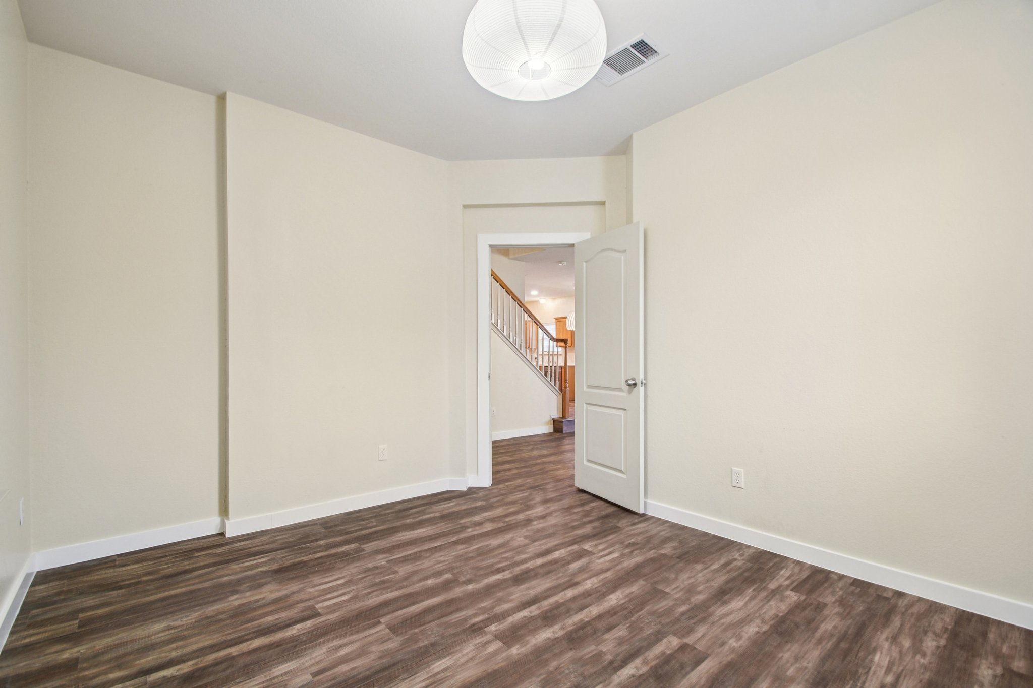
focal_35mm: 15
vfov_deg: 77.3
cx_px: 516
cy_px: 344
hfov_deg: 100.4
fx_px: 430
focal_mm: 10
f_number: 8
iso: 400
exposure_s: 1/4
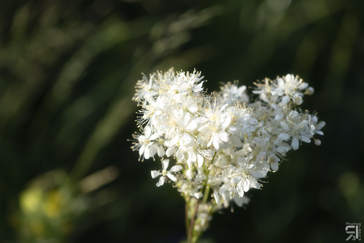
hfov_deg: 19.5
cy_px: 122
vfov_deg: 13.0
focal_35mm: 105
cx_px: 182
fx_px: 1062
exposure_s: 1/320
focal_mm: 105
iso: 64
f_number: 5.6
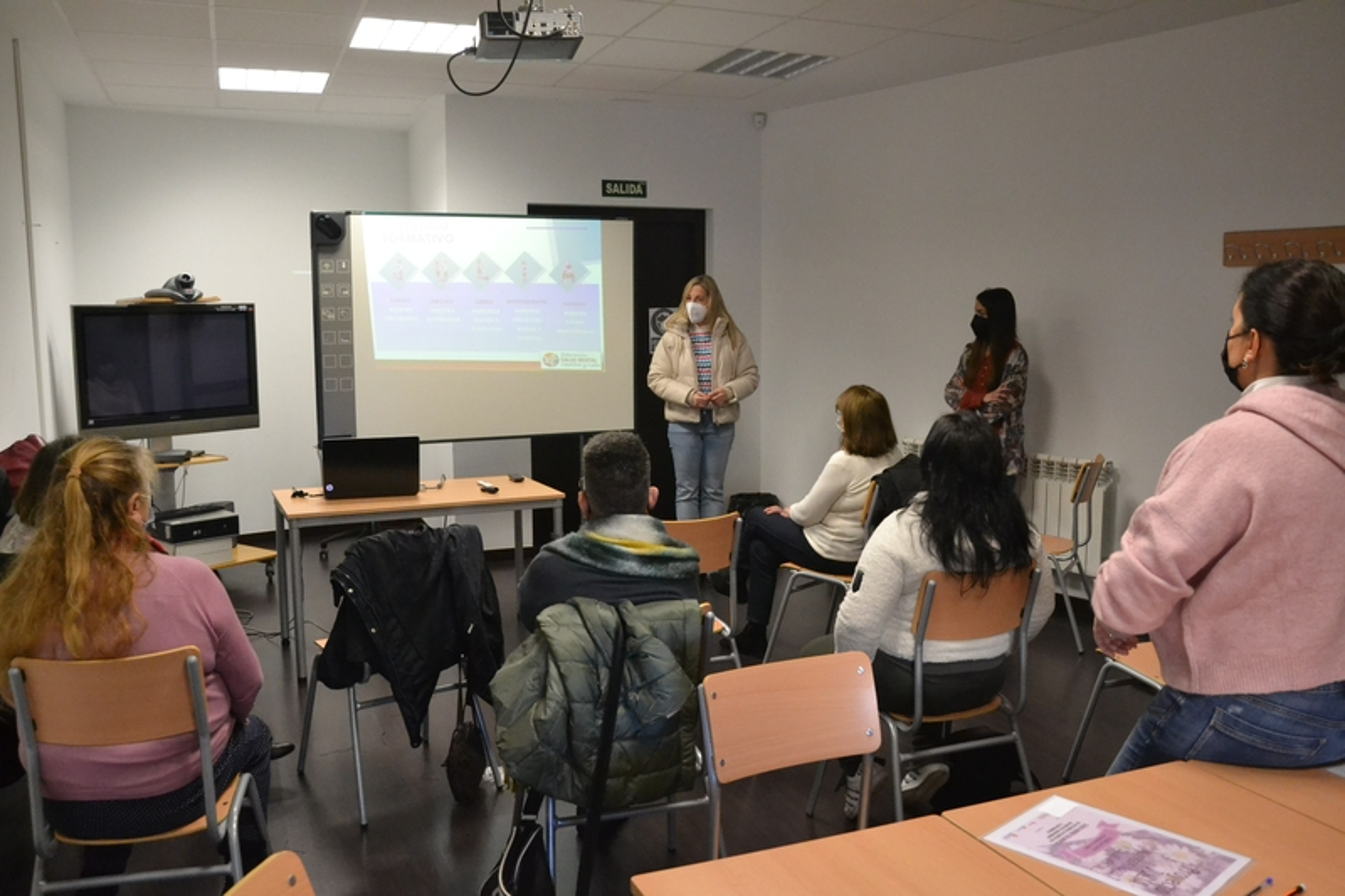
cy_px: 448
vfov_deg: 41.7
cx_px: 672
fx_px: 1177
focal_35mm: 32
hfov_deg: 59.5
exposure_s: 1/100
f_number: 5
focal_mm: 21
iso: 3200
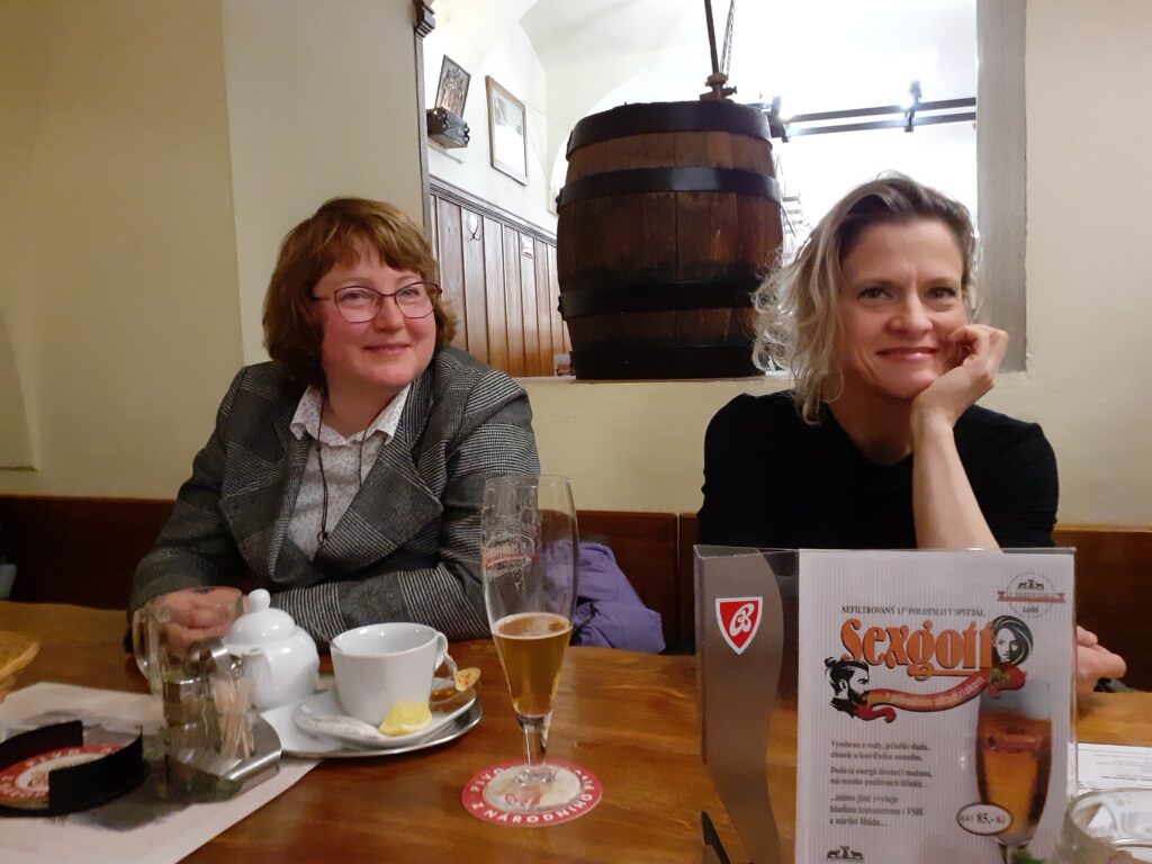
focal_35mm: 27
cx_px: 576
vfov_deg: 51.4
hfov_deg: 65.3
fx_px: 899
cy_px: 432
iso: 500
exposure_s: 1/20
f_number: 1.9
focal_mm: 3.6
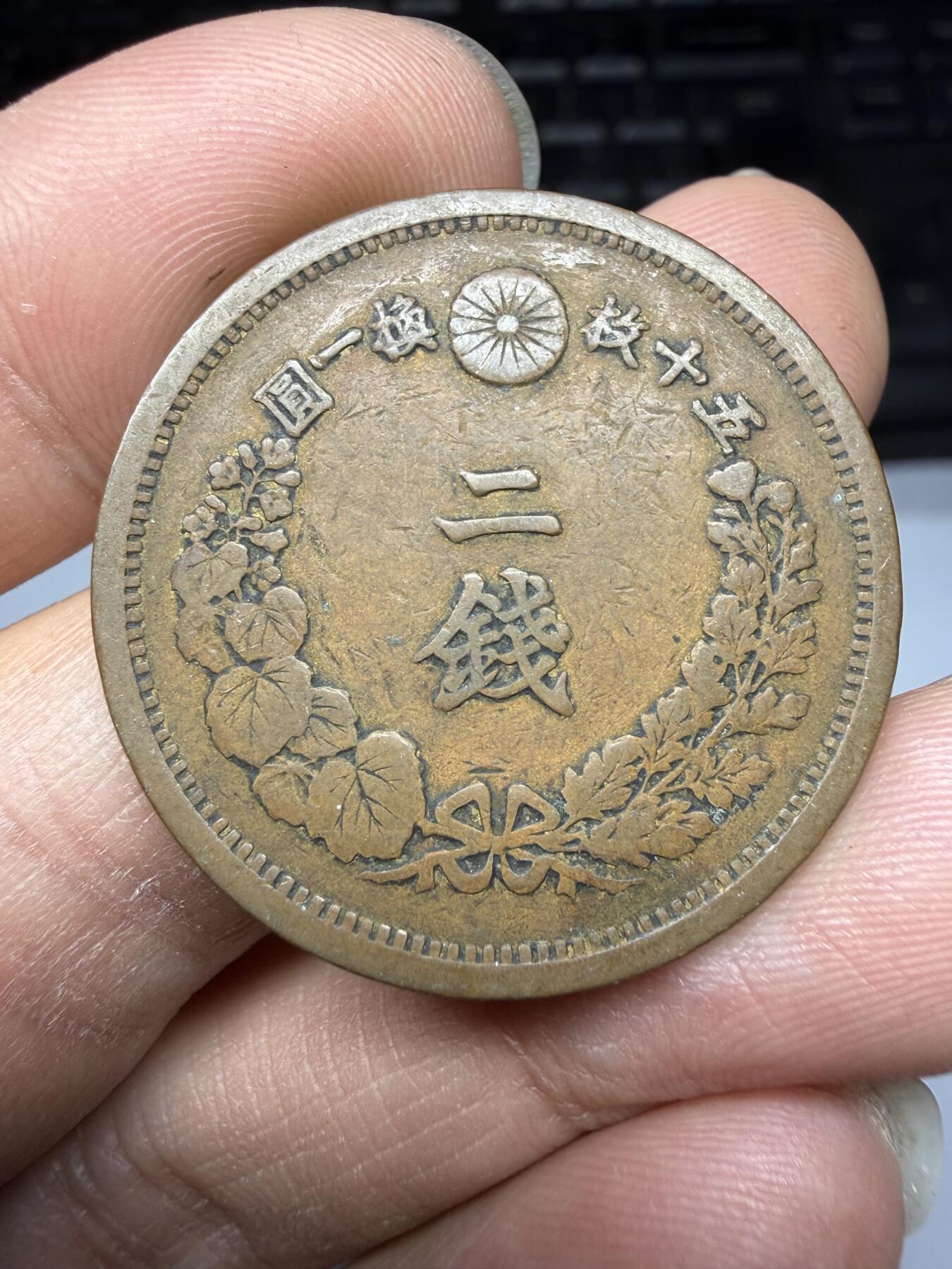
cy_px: 634
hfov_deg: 53.1
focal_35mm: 26
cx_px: 476
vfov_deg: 67.3
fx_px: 953
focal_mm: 2.22
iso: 64
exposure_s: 1/121
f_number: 2.2
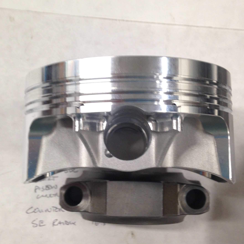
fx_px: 431
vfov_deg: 31.6
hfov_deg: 31.6
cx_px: 109
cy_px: 124
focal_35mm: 54
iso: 64
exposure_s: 1/20
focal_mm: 4.12
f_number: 2.4
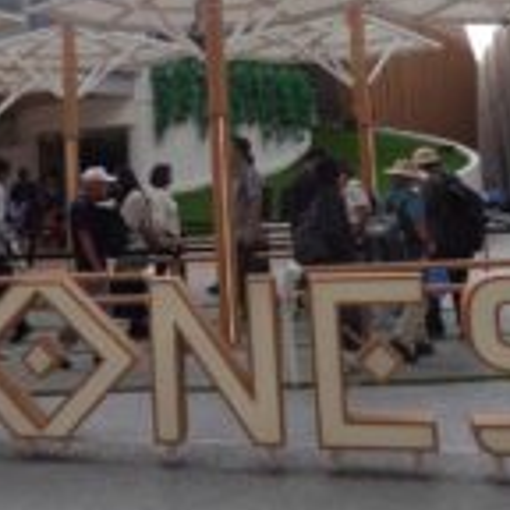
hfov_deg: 32.5
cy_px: 89
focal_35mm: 51
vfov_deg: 32.3
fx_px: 850
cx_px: 106
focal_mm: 6.9
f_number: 4
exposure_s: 1/125
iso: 160
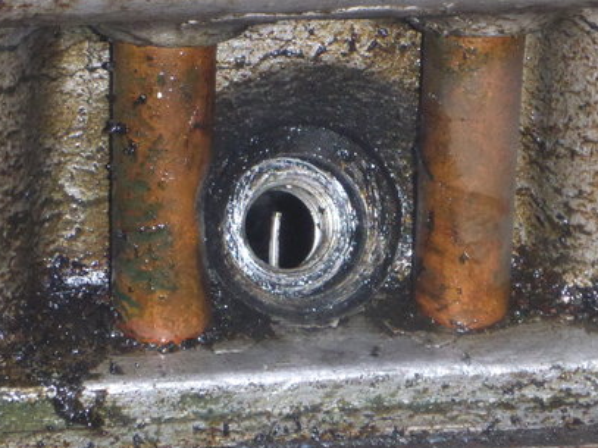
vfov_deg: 6.7
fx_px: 3799
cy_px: 243
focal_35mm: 220
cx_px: 413
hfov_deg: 9.0
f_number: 5.9
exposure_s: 1/60
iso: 800
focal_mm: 22.8
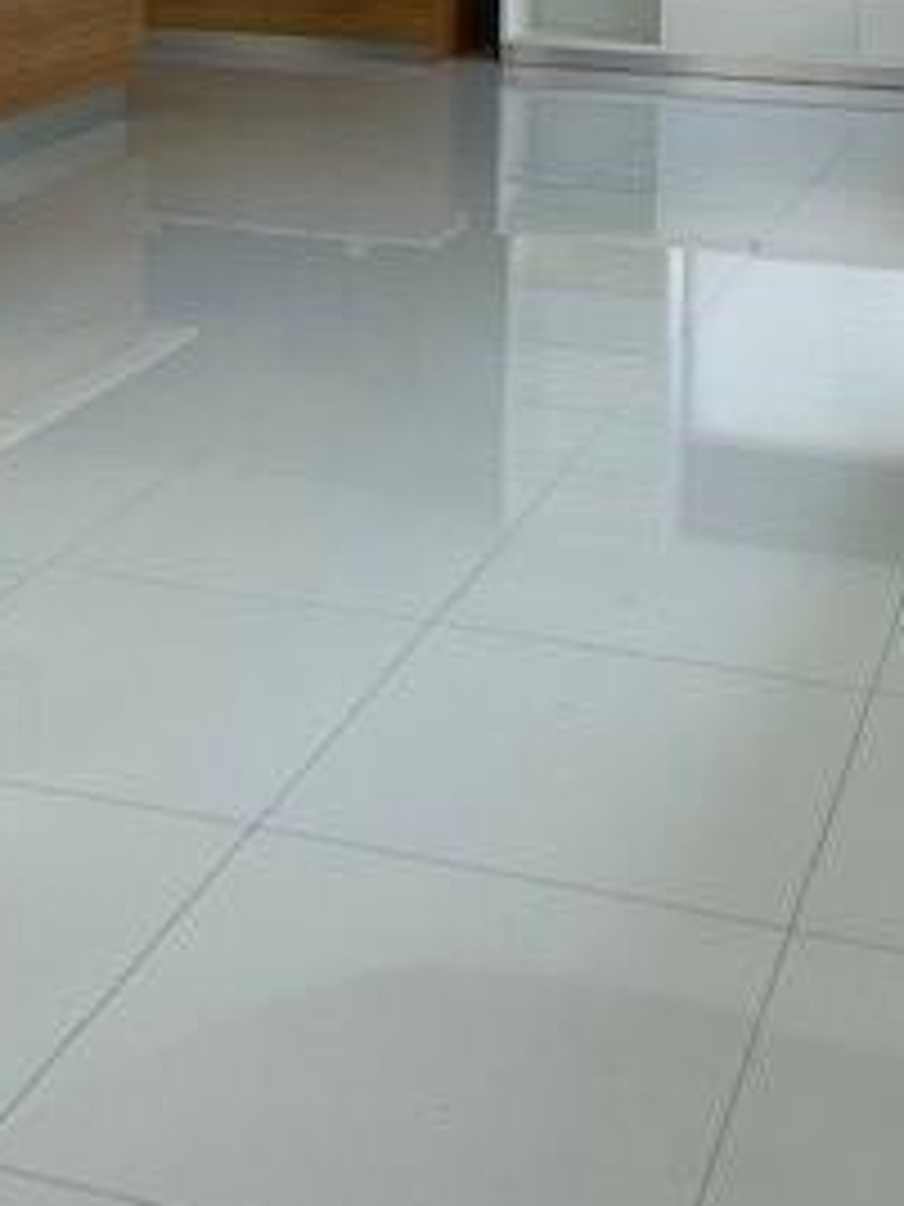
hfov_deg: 23.7
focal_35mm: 62
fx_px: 2159
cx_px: 450
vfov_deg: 29.3
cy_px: 14
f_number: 1.8
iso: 64
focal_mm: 4.25
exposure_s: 1/122
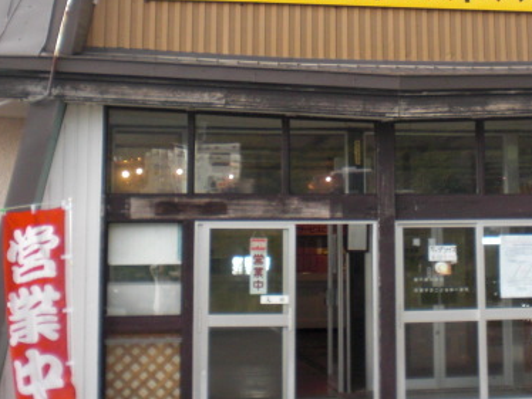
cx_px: 349
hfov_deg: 29.6
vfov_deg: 22.4
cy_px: 95
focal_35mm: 65
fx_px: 1000
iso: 200
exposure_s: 1/100
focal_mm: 6.3
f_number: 3.1
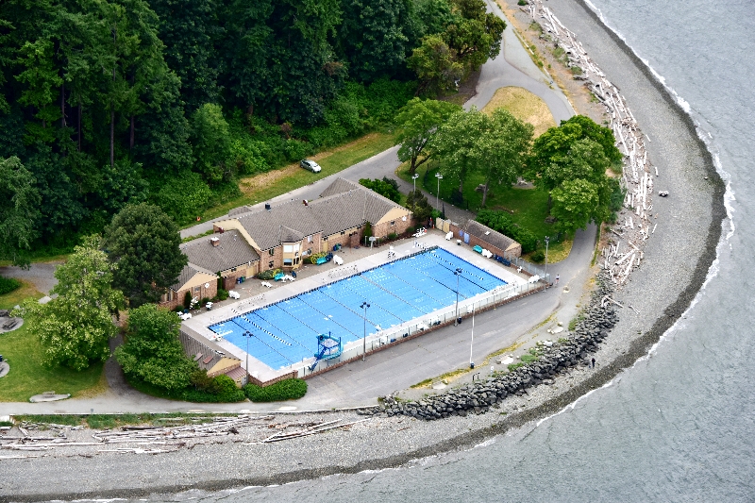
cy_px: 252
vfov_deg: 11.0
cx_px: 378
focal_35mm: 125
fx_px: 2621
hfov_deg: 16.4
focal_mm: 125
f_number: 8
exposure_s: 1/640
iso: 320
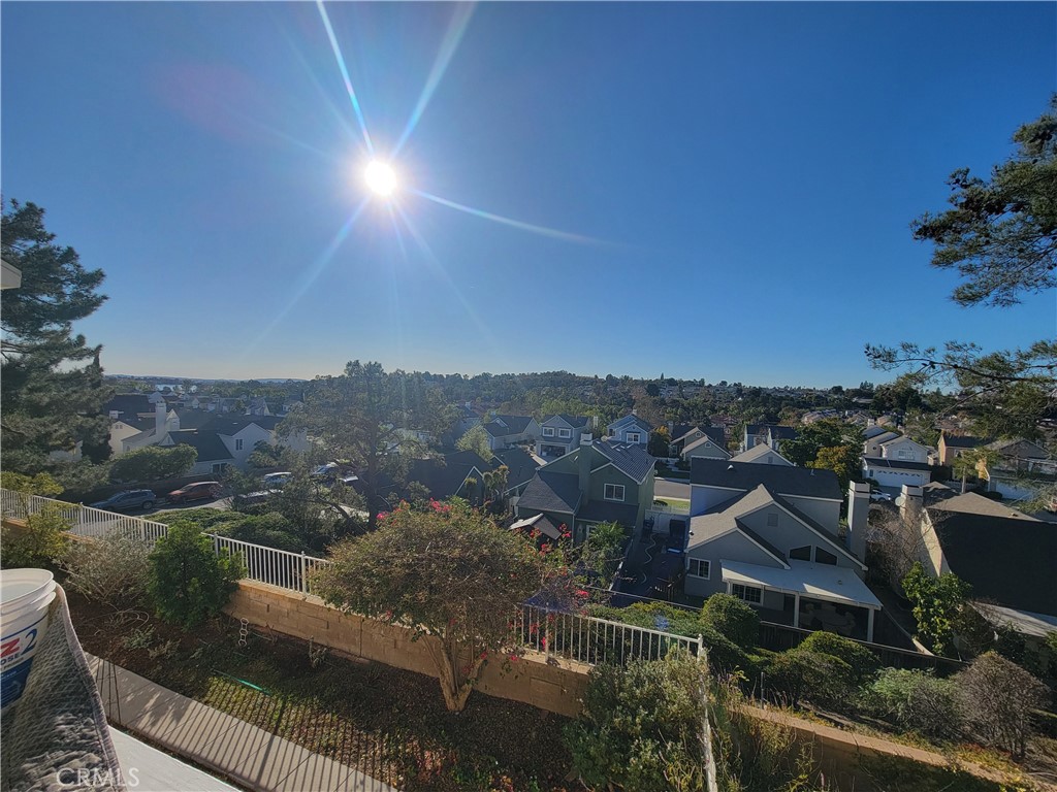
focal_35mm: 13
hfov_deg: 106.2
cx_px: 528
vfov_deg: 89.9
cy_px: 396
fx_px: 397
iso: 50
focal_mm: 2.2
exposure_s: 1/3185
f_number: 2.2
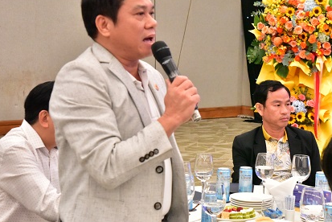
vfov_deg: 15.2
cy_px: 85
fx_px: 831
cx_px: 237
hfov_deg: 22.5
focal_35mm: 90
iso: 7200
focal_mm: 62
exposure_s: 1/60
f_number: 10
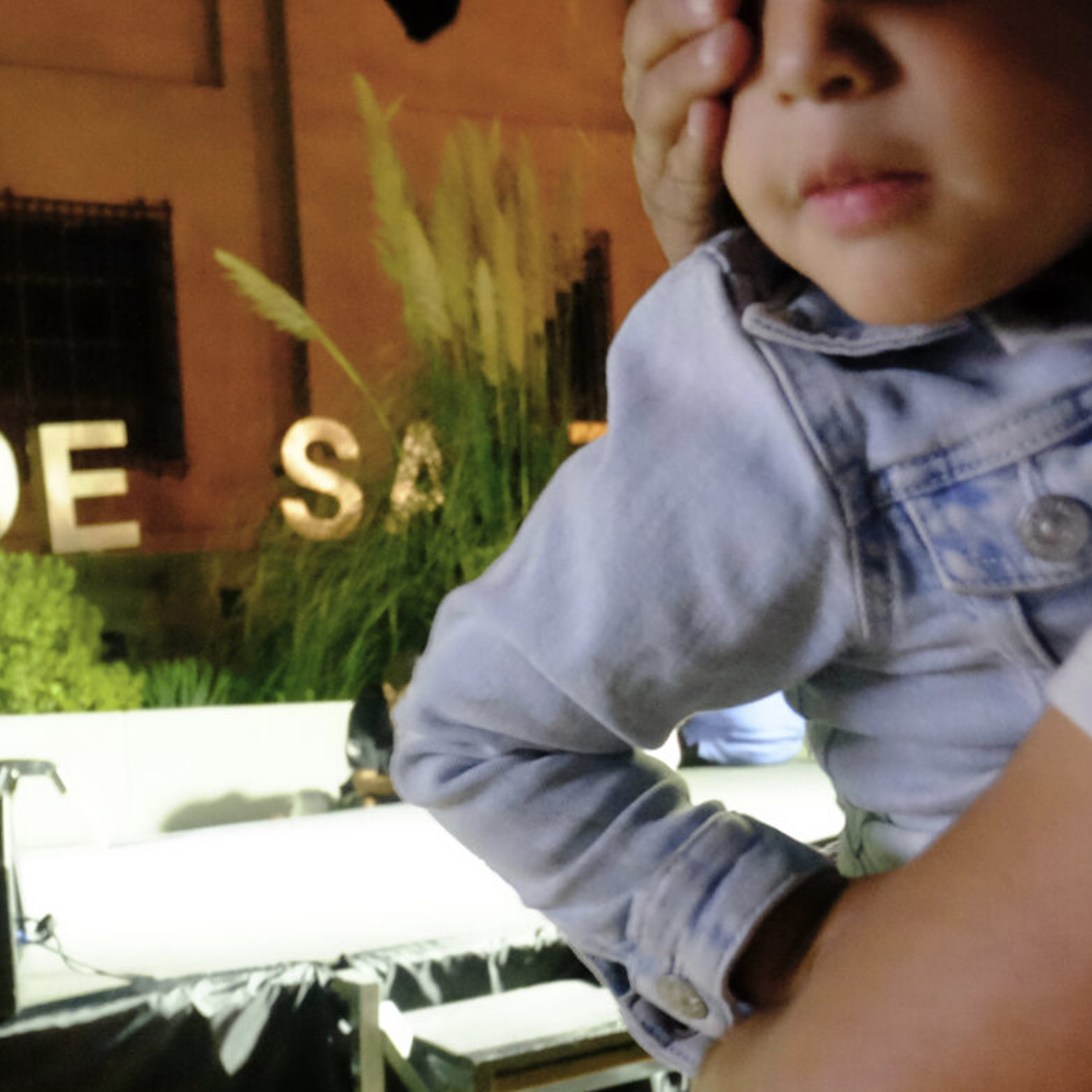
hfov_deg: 31.1
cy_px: 673
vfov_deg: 31.0
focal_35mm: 55
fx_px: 1963
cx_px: 537
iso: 5000
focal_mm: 13.8
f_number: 4
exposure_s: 1/3
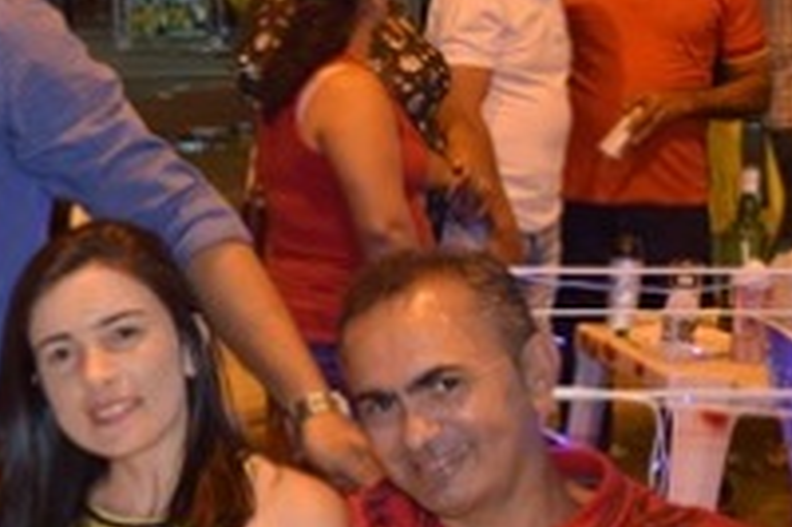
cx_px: -317
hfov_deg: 19.2
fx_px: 2110
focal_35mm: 96
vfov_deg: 14.1
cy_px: 434
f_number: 3.8
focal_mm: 20
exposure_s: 1/60
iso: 1600
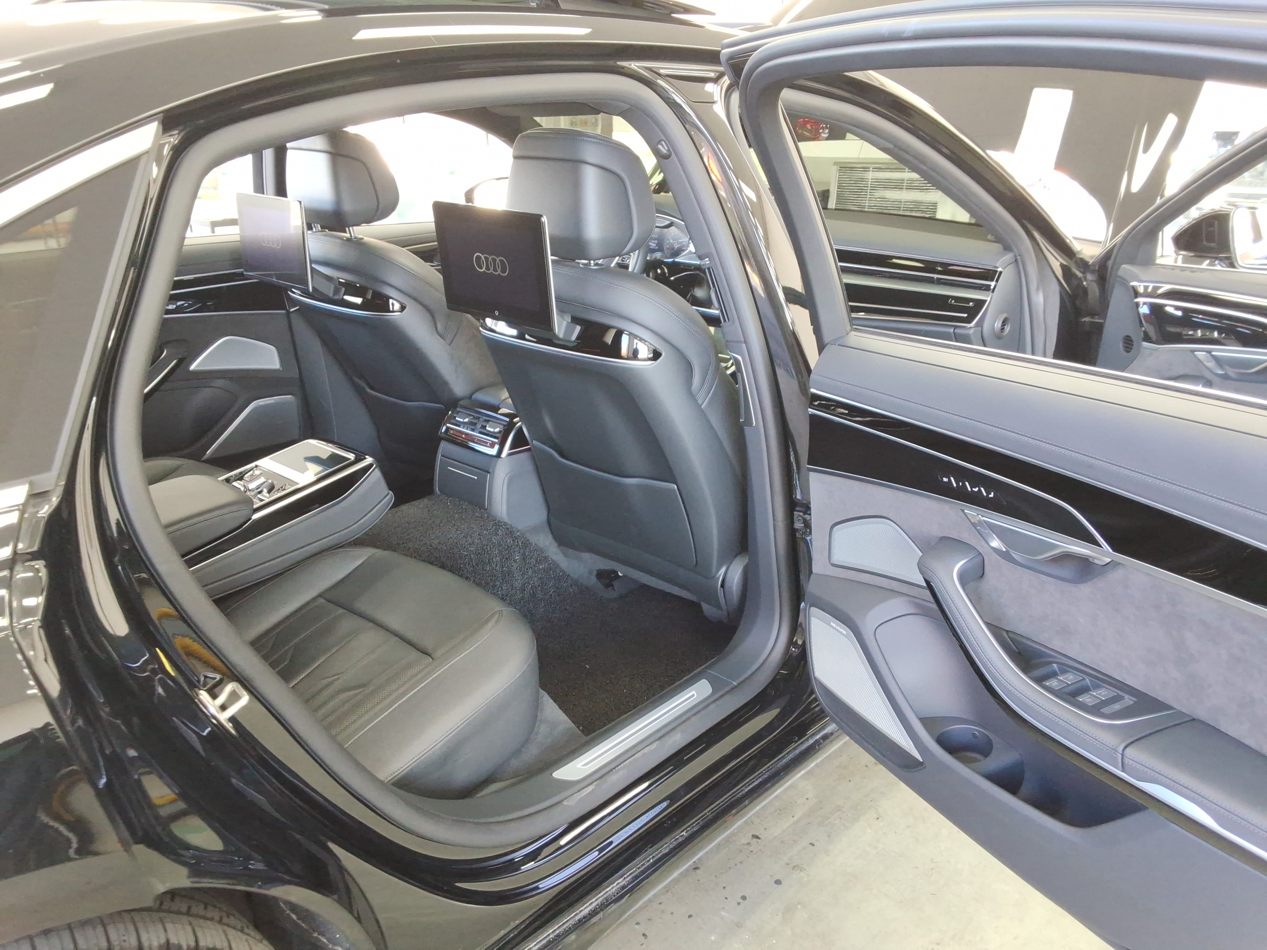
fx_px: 1025
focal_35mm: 28
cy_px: 475
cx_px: 634
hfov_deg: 63.4
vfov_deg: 49.7
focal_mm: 2.91
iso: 112
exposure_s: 1/40
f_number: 1.9
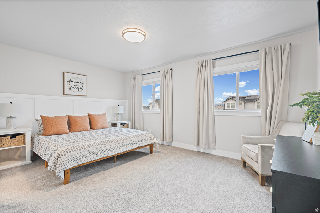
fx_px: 142
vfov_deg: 73.7
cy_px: 106
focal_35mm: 16
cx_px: 160
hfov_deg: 96.8
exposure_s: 1/1.25
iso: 125
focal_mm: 16
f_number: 9
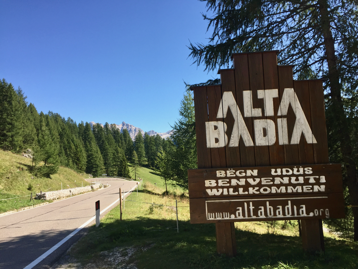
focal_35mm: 29
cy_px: 134
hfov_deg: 61.7
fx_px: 300
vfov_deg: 48.2
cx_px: 179
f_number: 2.2
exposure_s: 1/1099
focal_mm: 4.15
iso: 32
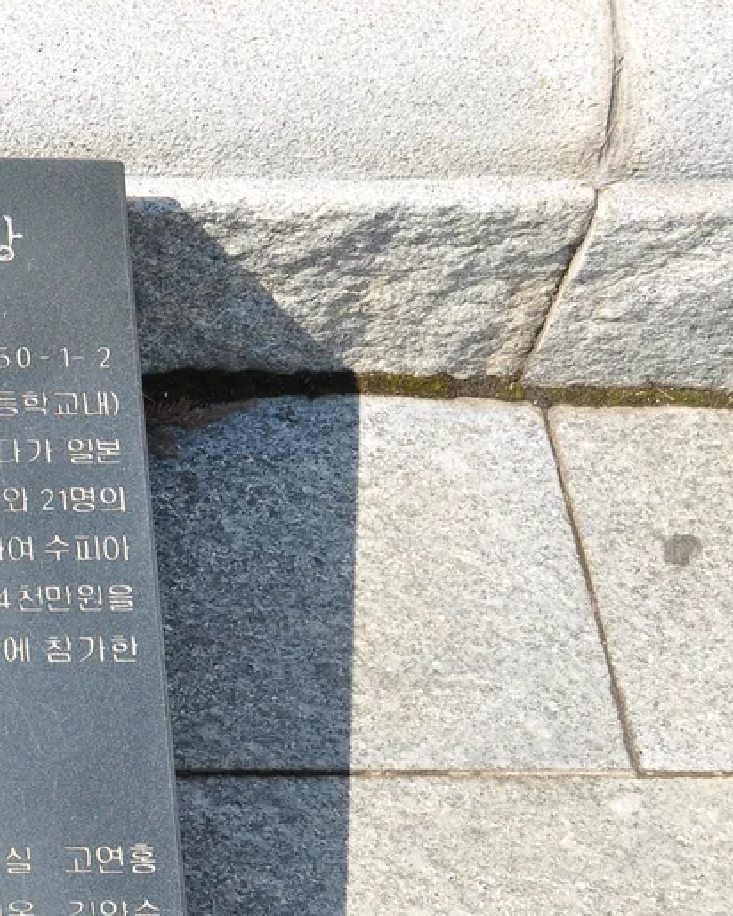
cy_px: 545
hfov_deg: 15.1
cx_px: -320
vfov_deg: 20.1
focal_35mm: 95
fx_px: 2579
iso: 200
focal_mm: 29
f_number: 8
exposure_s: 1/250
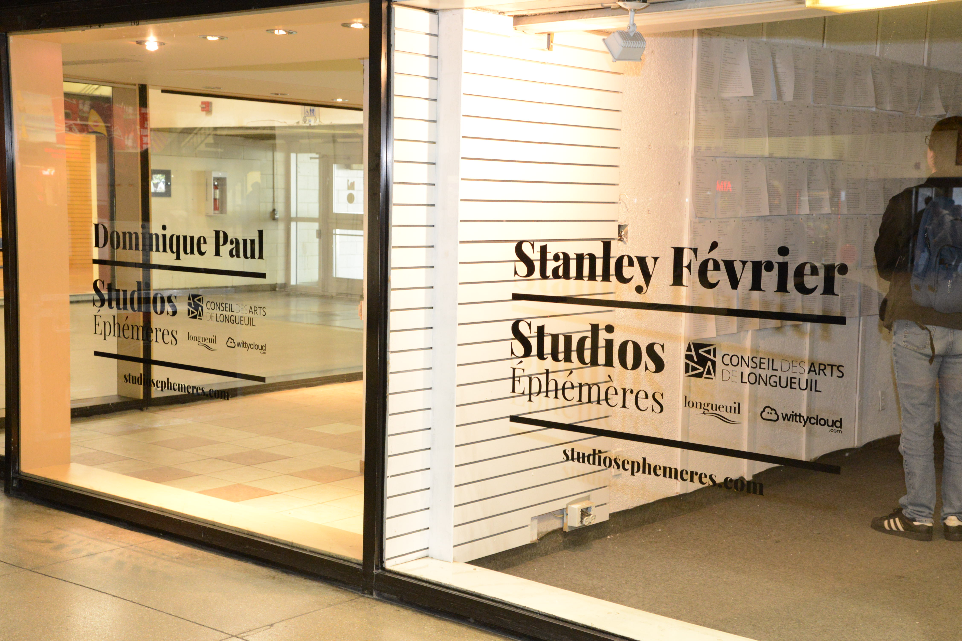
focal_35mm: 48
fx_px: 1283
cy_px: 320
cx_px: 481
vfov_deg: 28.1
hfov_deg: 41.1
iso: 5000
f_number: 7.1
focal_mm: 48
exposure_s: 1/50
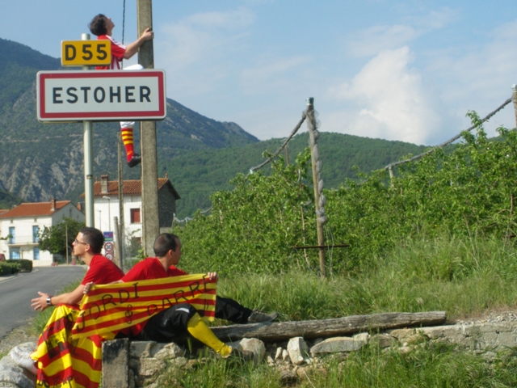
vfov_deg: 28.6
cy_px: 194
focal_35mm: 51
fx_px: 762
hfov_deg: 37.5
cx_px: 258
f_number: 6.8
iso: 64
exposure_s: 1/200
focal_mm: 9
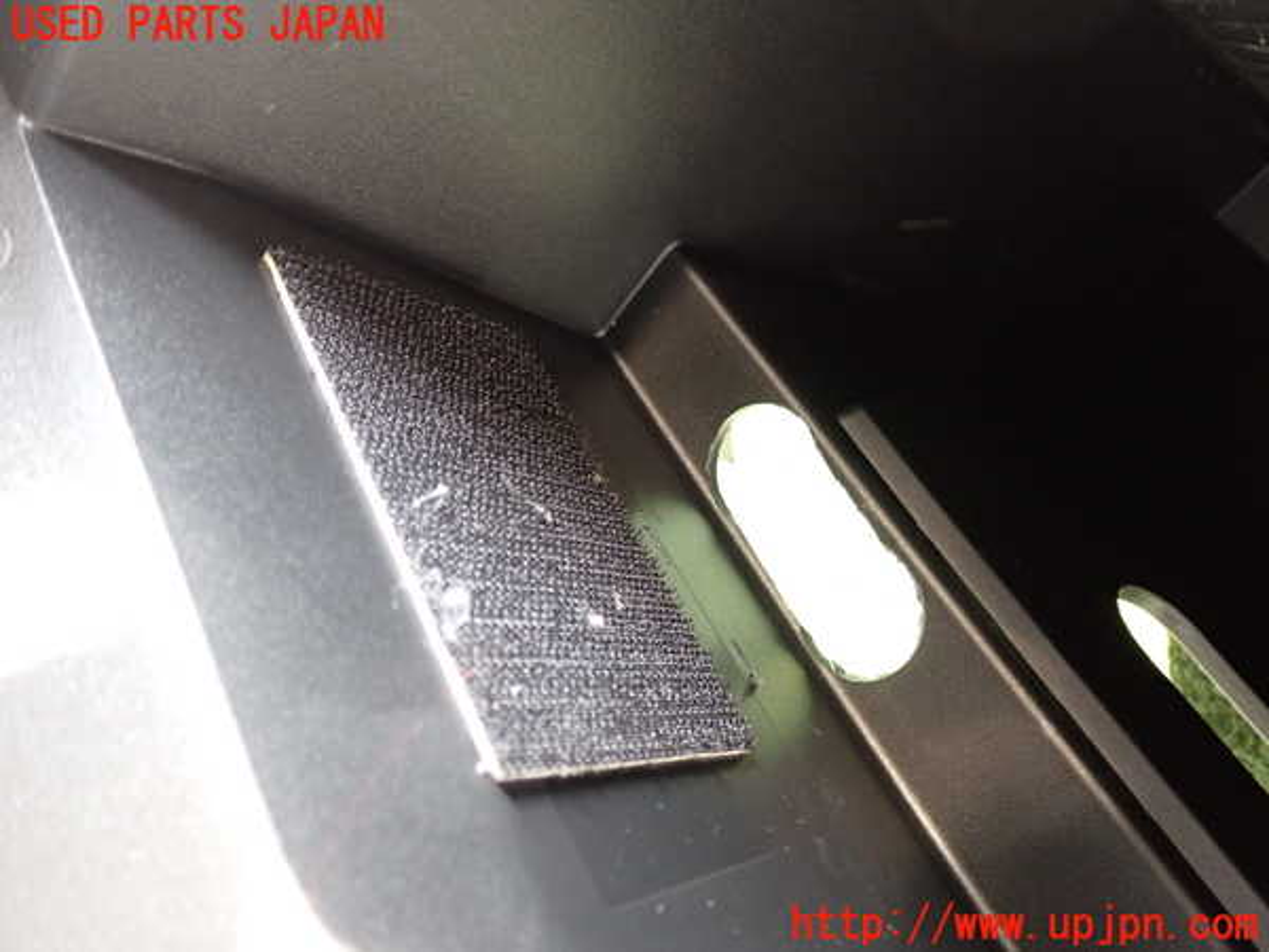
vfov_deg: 46.8
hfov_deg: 60.0
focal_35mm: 30
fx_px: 1100
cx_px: 634
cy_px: 476
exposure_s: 1/30
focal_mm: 5.4
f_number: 2.3
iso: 500
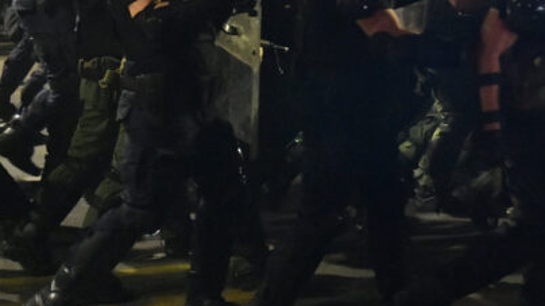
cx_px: 660
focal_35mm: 146
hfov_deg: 14.3
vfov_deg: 8.2
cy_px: -36
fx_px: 2109
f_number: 3.5
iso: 10000
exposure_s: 1/160
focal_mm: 55
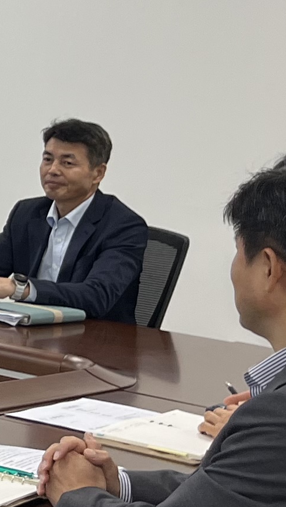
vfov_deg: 16.2
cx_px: -524
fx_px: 1778
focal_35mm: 132
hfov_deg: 8.1
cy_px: 144
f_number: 1.6
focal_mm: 5.1
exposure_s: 1/120
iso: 64
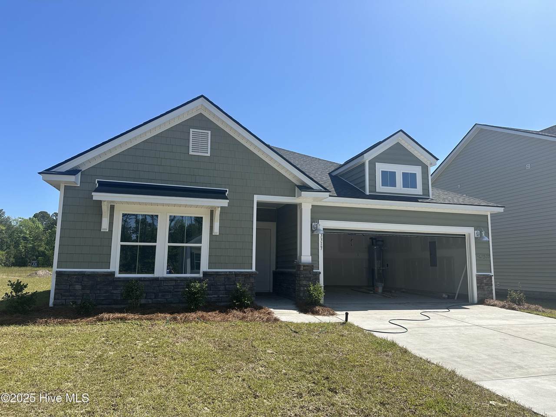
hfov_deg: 71.6
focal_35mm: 24
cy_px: 208
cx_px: 278
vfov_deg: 56.8
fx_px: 385
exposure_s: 1/4762
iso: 80
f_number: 1.78
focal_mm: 6.86
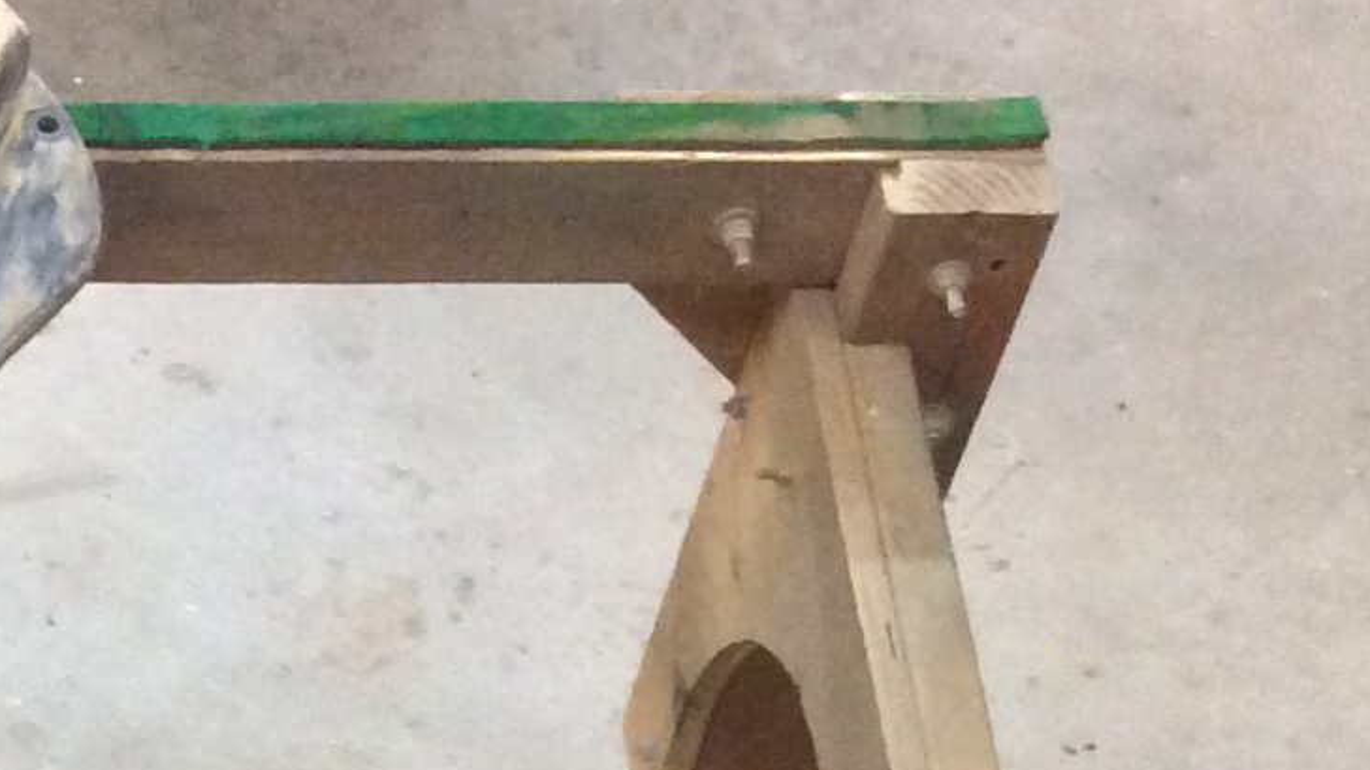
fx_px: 4503
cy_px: 1491
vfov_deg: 9.2
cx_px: -280
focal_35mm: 124
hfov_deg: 16.6
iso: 250
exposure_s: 1/24
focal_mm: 3.3
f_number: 2.4
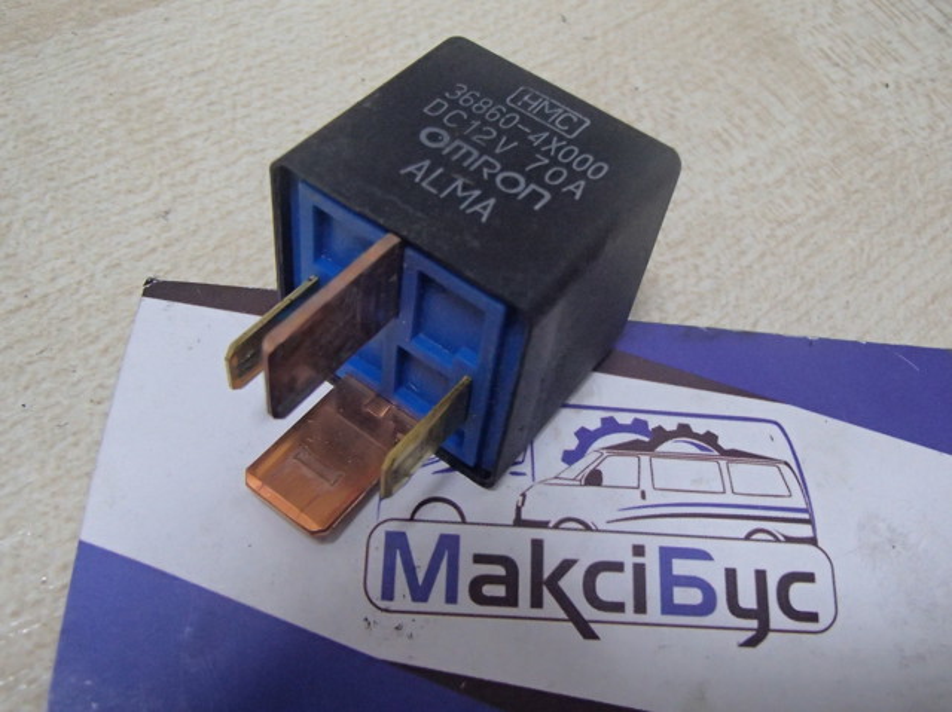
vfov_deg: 38.6
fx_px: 1017
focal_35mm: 37
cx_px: 476
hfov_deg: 50.2
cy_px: 356
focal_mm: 6.64
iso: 800
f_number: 4.7
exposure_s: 1/60
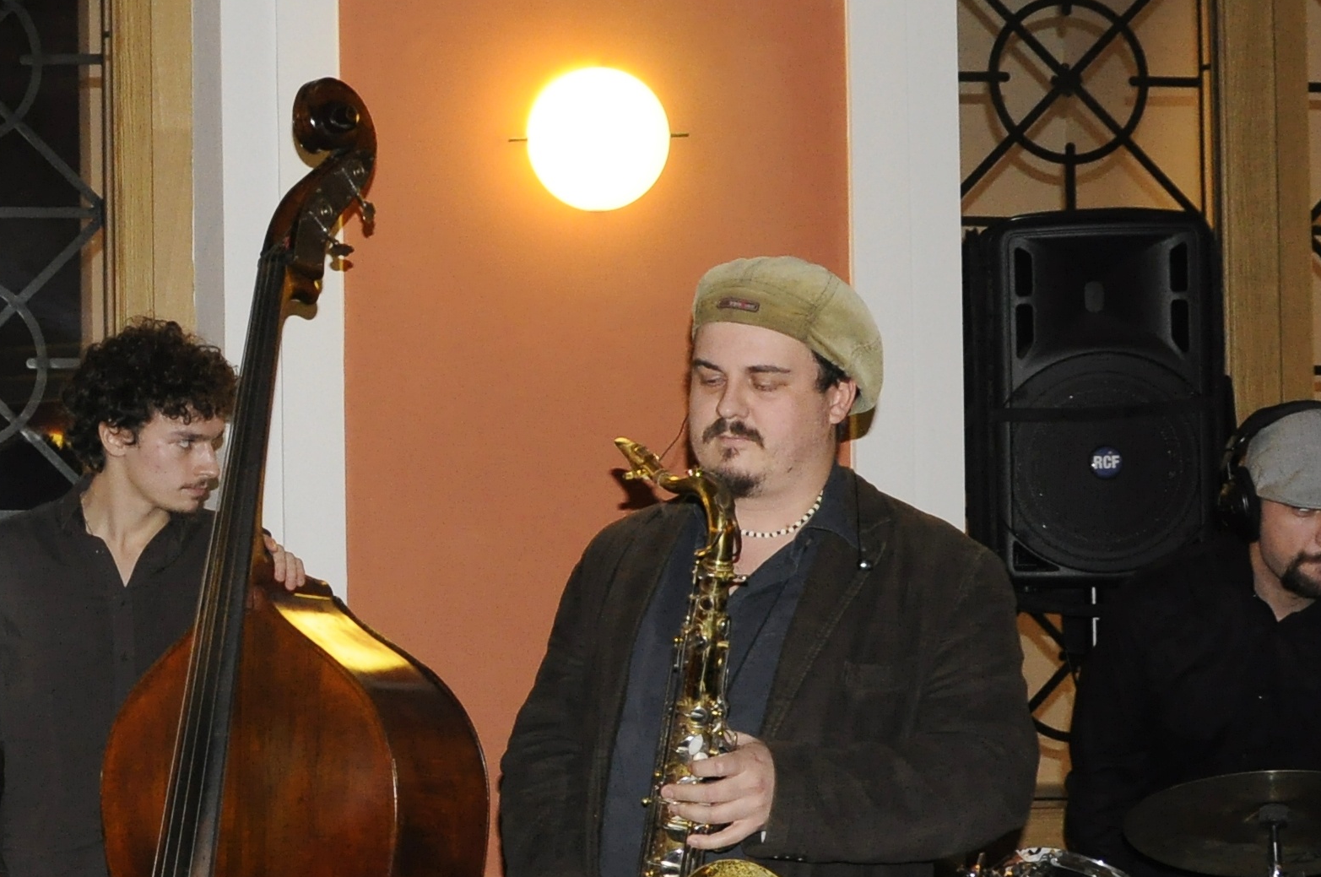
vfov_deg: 18.3
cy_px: 663
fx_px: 2712
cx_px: 83
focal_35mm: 74
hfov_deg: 26.3
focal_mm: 18
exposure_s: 1/125
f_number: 3.5
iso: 1000
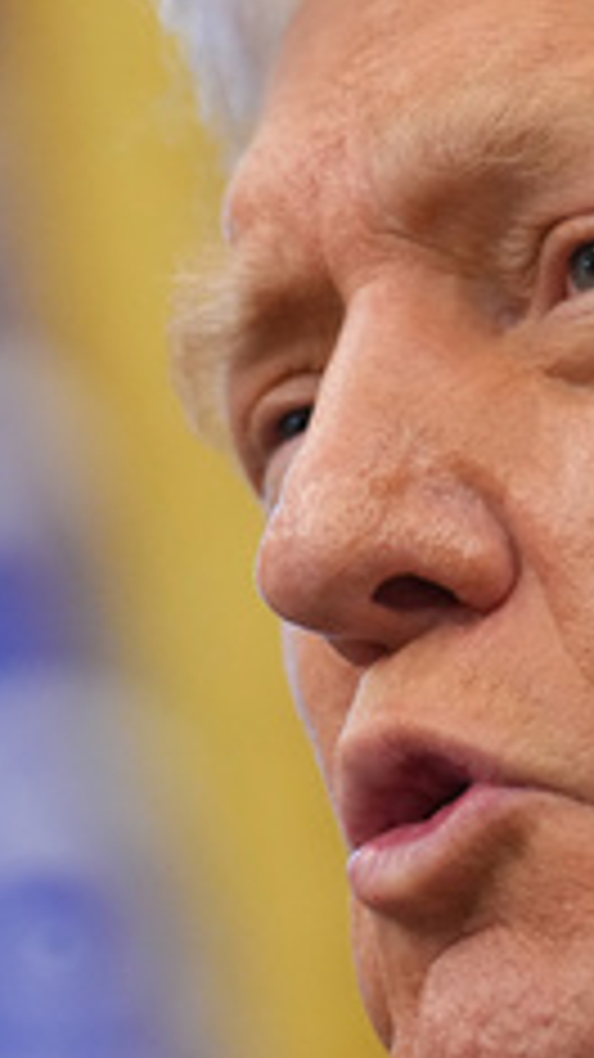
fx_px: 19173
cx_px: 202
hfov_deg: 1.8
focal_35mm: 684
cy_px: 552
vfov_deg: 3.2
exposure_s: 1/200
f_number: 2.8
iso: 5000
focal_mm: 200
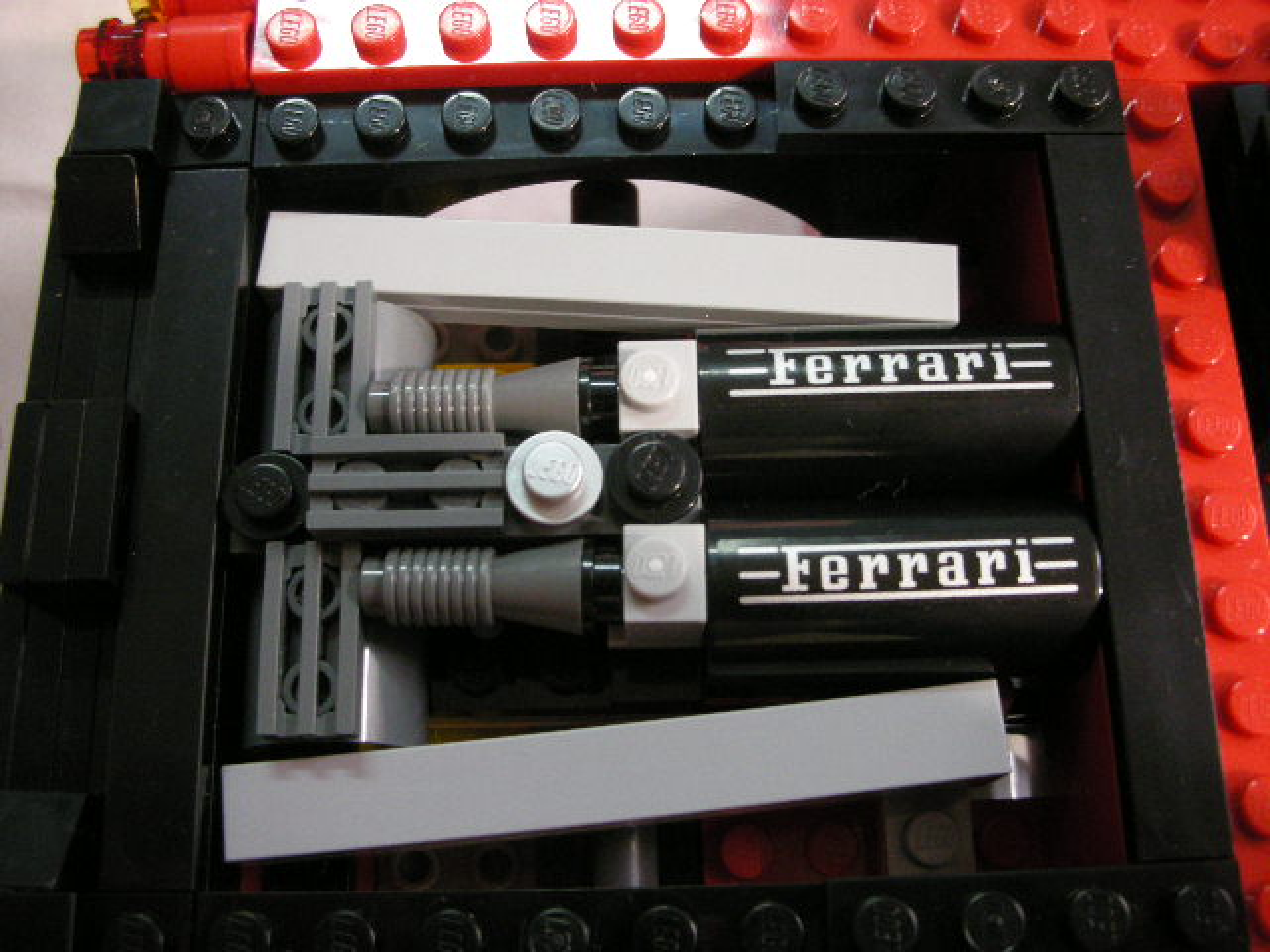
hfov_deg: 52.6
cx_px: 635
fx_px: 1284
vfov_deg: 40.7
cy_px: 476
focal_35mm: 35
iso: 258
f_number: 2.8
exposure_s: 1/8.1
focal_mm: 5.8
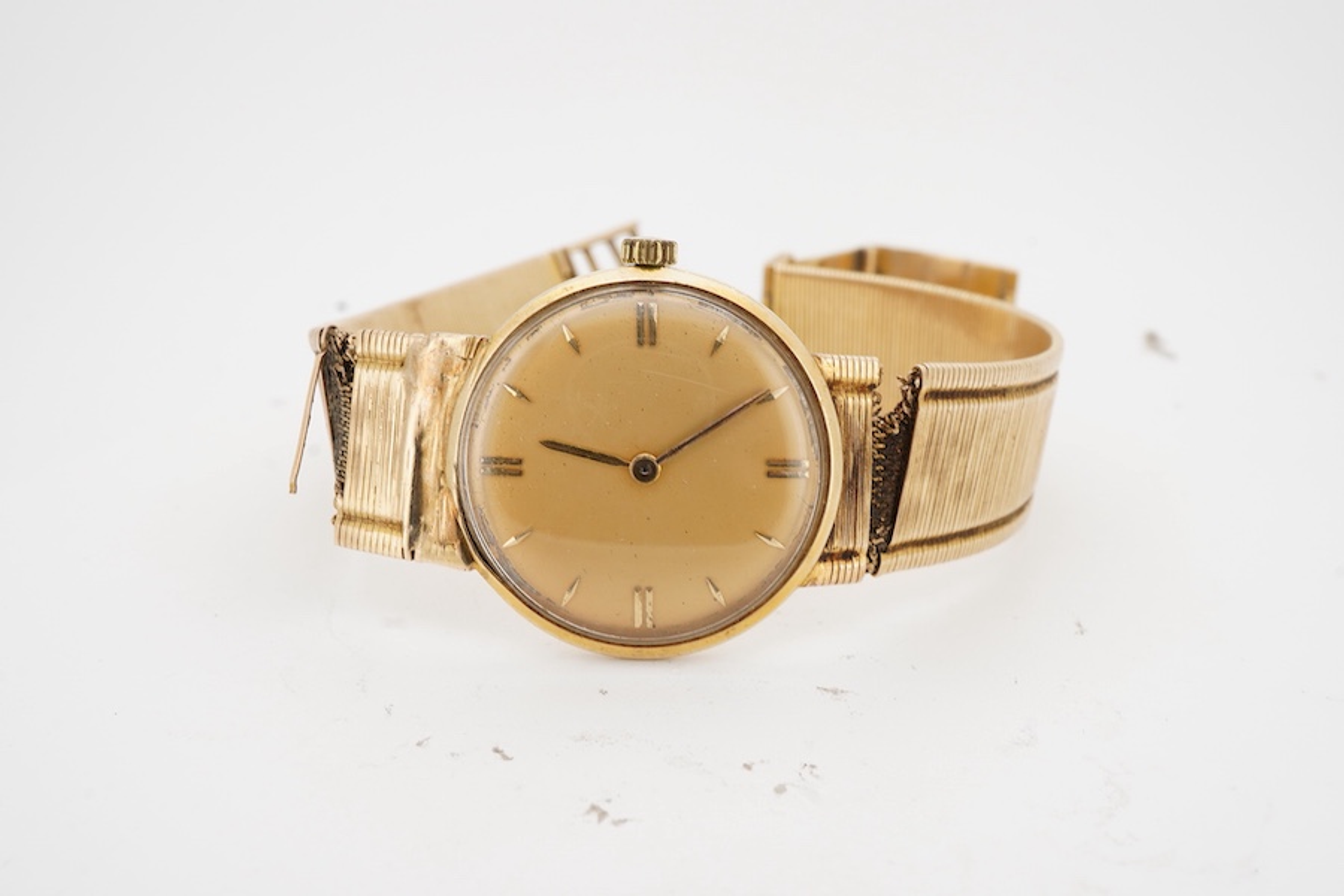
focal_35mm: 45
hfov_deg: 43.6
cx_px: 672
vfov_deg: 29.9
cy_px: 448
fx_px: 1680
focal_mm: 30
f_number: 22
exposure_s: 1/125
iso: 250
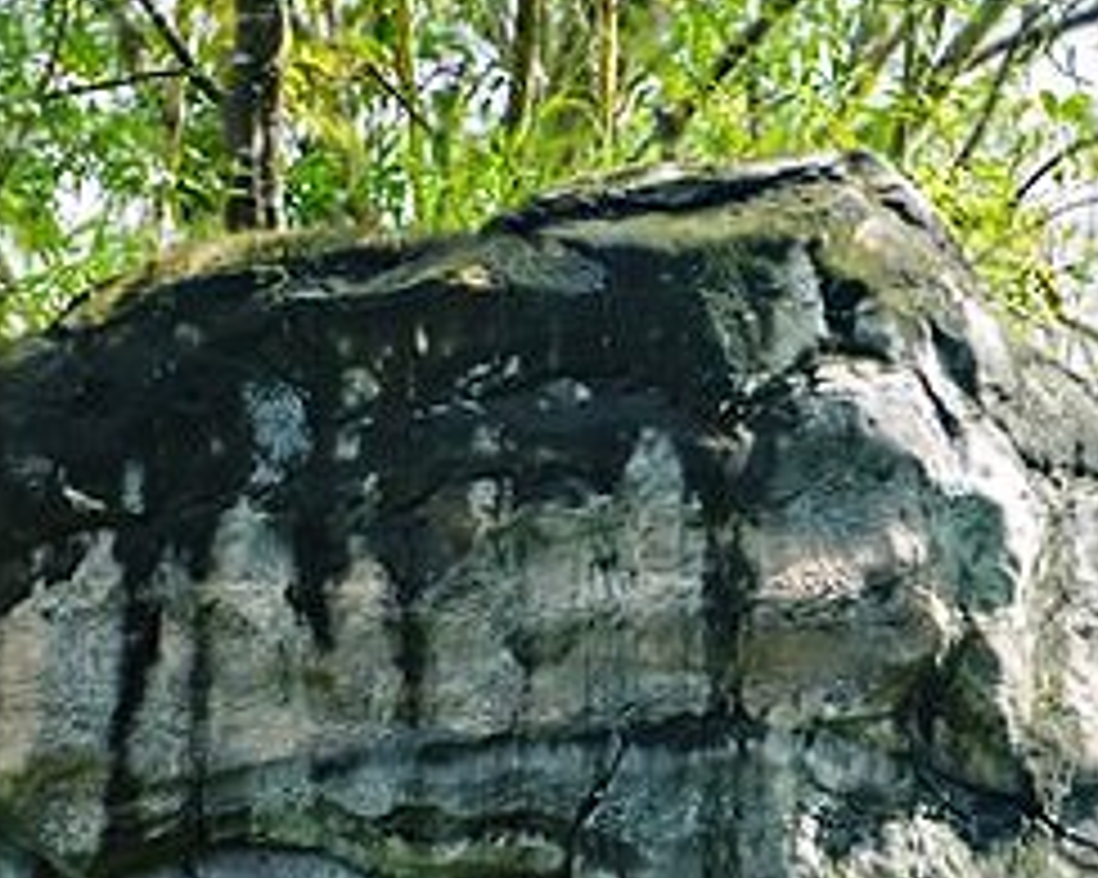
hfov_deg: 3.3
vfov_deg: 2.6
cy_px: 815
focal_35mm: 590
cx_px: 1044
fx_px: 19165
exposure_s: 1/1250
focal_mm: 200
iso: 1000
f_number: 7.1
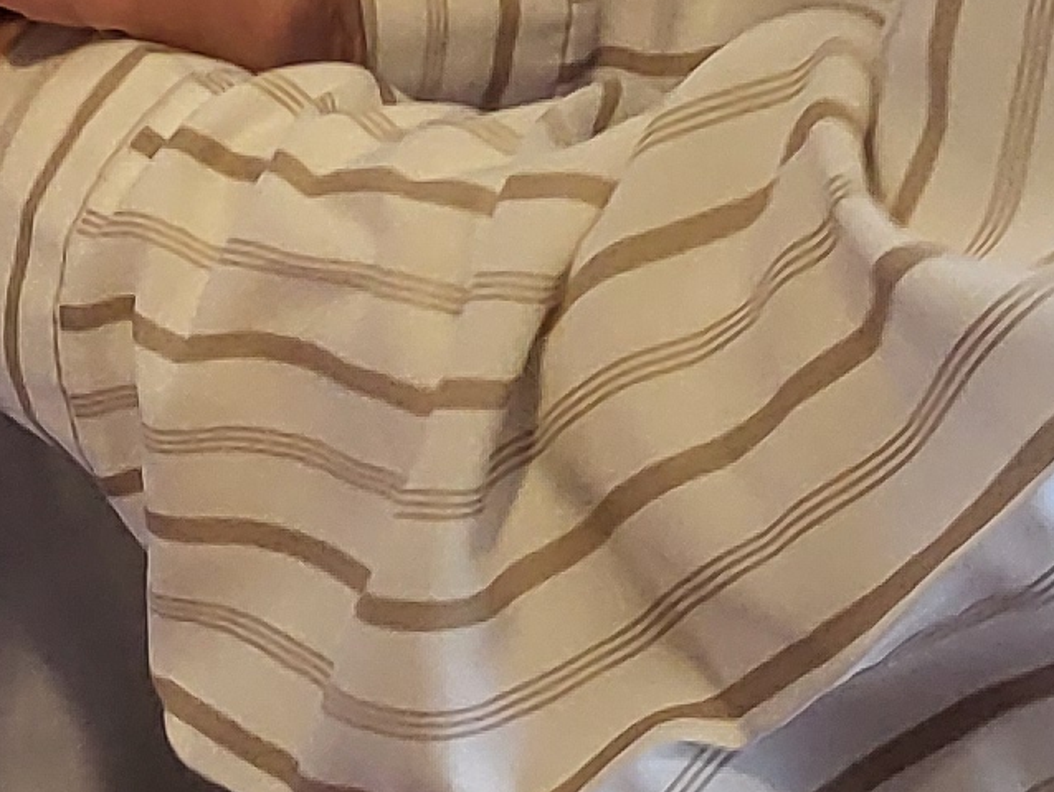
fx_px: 4965
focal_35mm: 163
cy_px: -1607
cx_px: 562
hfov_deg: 12.1
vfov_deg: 7.8
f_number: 1.8
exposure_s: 1/50
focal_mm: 5.4
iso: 200
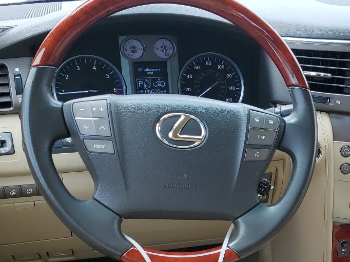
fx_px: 617
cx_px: 306
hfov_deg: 30.5
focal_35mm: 61
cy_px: 281
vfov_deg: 22.8
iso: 50
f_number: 1.5
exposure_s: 1/357
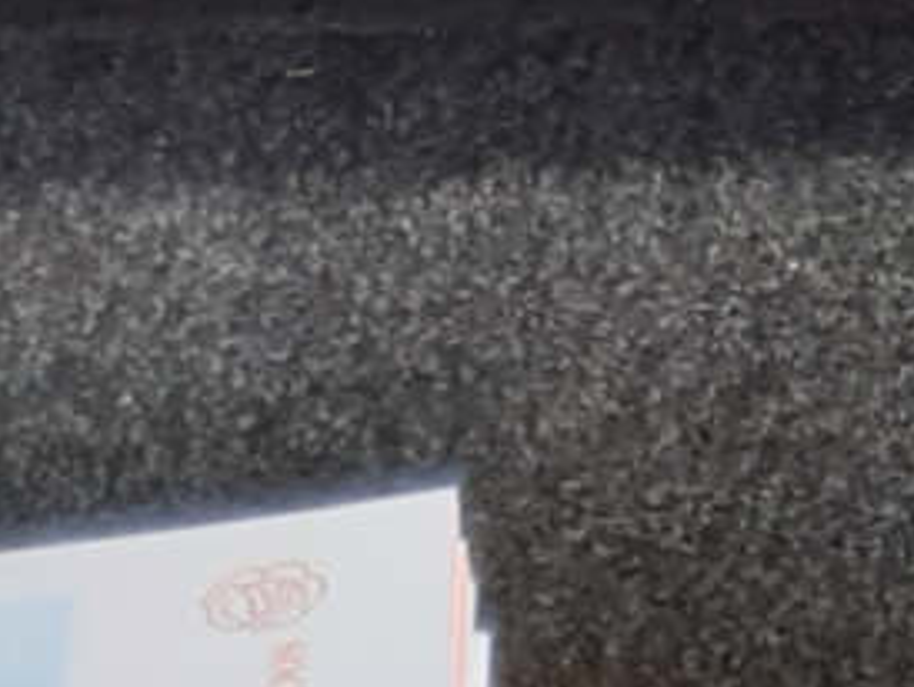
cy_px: 2104
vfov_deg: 7.2
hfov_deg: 10.3
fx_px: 4810
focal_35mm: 182
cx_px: -620
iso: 40
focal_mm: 3.9
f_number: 1.7
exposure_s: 1/1323
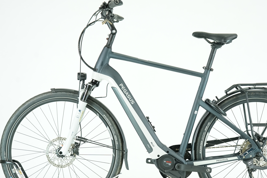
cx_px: 156
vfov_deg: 19.4
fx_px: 519
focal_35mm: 70
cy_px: 108
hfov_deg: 28.8
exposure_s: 1/200
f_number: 5
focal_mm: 55
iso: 2500
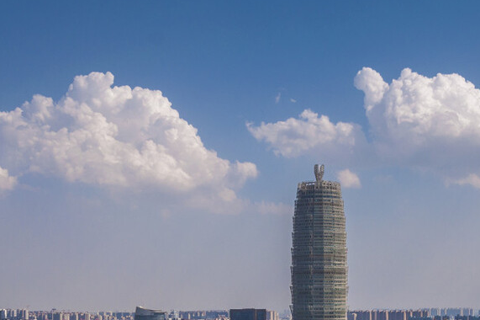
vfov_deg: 21.0
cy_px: 306
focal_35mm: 63
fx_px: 839
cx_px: 342
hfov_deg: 31.5
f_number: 8
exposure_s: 1/1000
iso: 200
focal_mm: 20
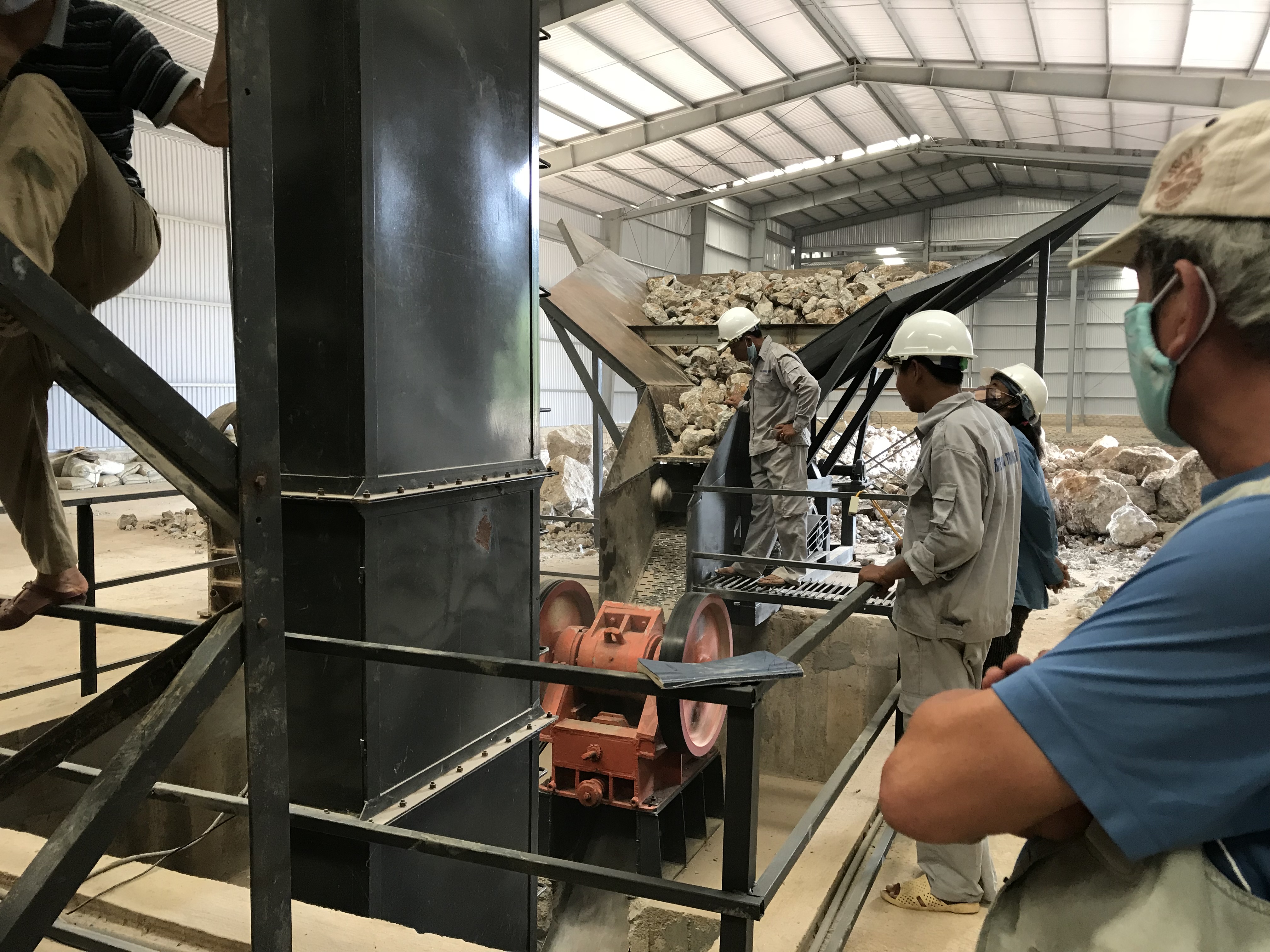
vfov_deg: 49.7
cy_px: 476
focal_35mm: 28
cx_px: 635
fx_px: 1027
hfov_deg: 63.4
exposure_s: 1/17
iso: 40
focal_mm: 3.99
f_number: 1.8
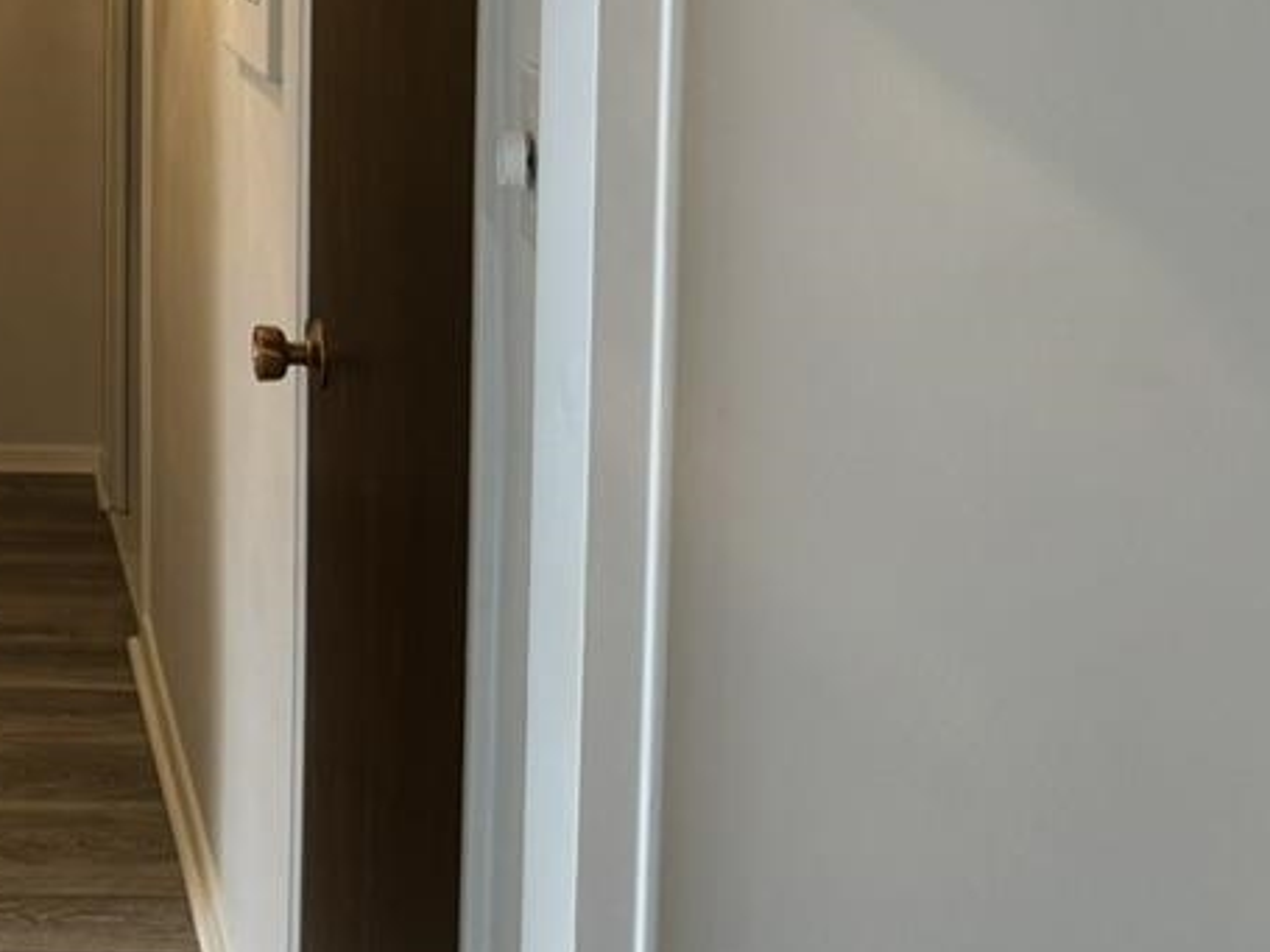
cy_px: -61
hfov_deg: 31.5
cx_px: -131
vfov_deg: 25.3
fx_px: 1981
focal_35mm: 54
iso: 320
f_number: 1.78
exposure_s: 1/60
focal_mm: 6.86
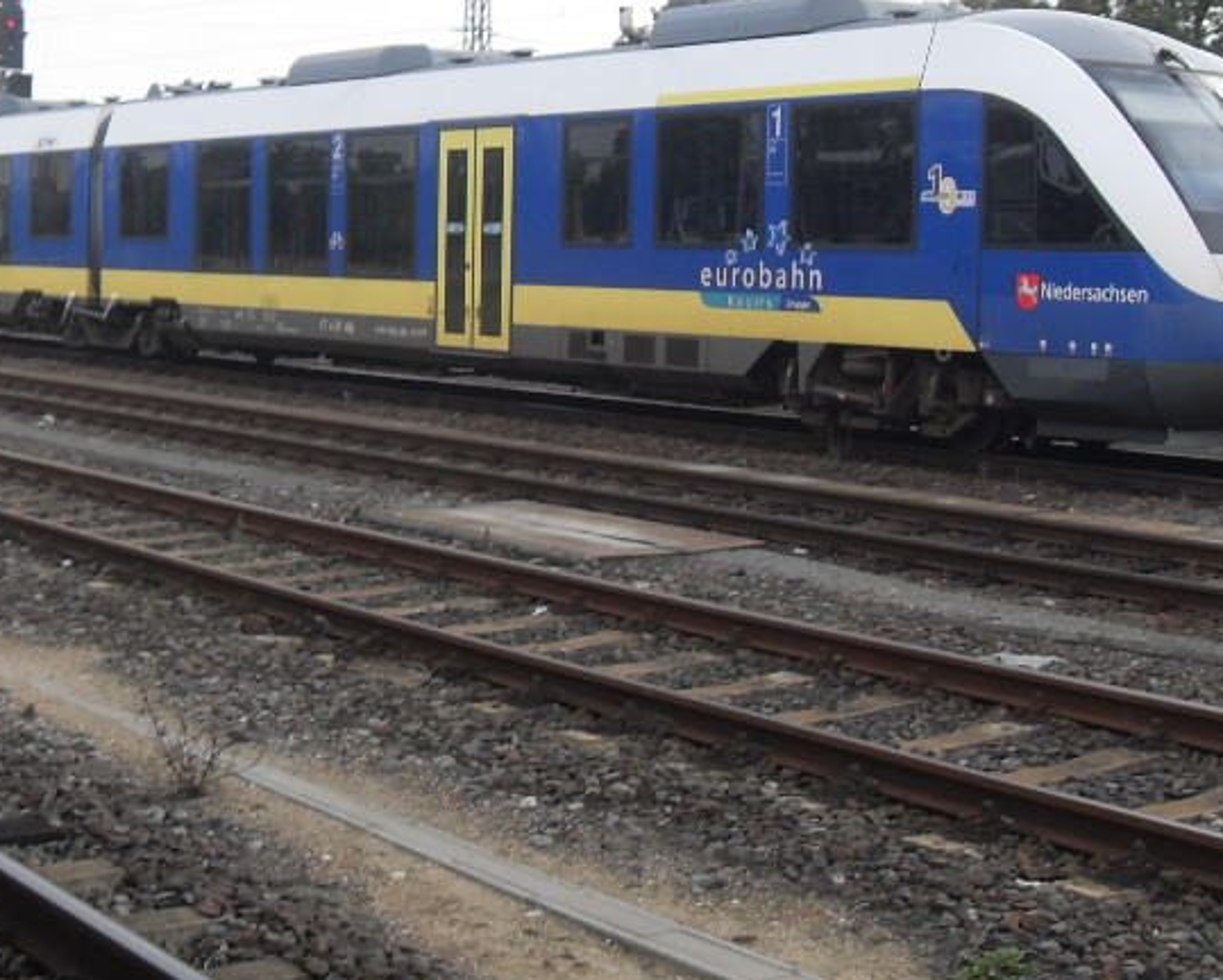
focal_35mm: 63
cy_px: 322
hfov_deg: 29.9
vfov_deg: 24.1
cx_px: 511
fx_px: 2282
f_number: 7
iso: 80
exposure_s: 1/90
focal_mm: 6.3
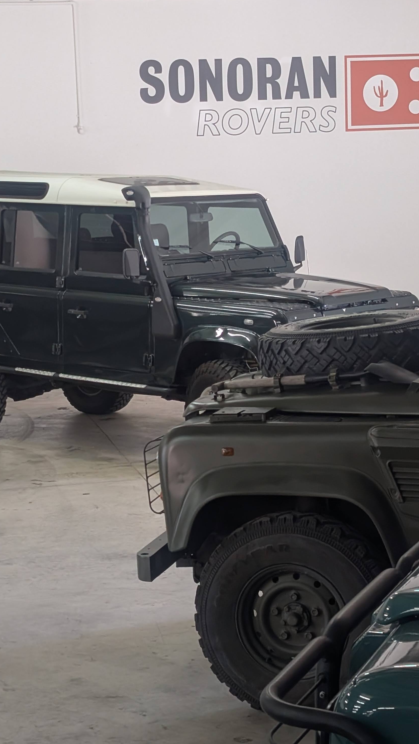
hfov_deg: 16.3
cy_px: 343
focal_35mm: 74
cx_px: 192
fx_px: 1461
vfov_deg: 28.6
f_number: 1.68
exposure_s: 1/100
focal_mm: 6.9
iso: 259
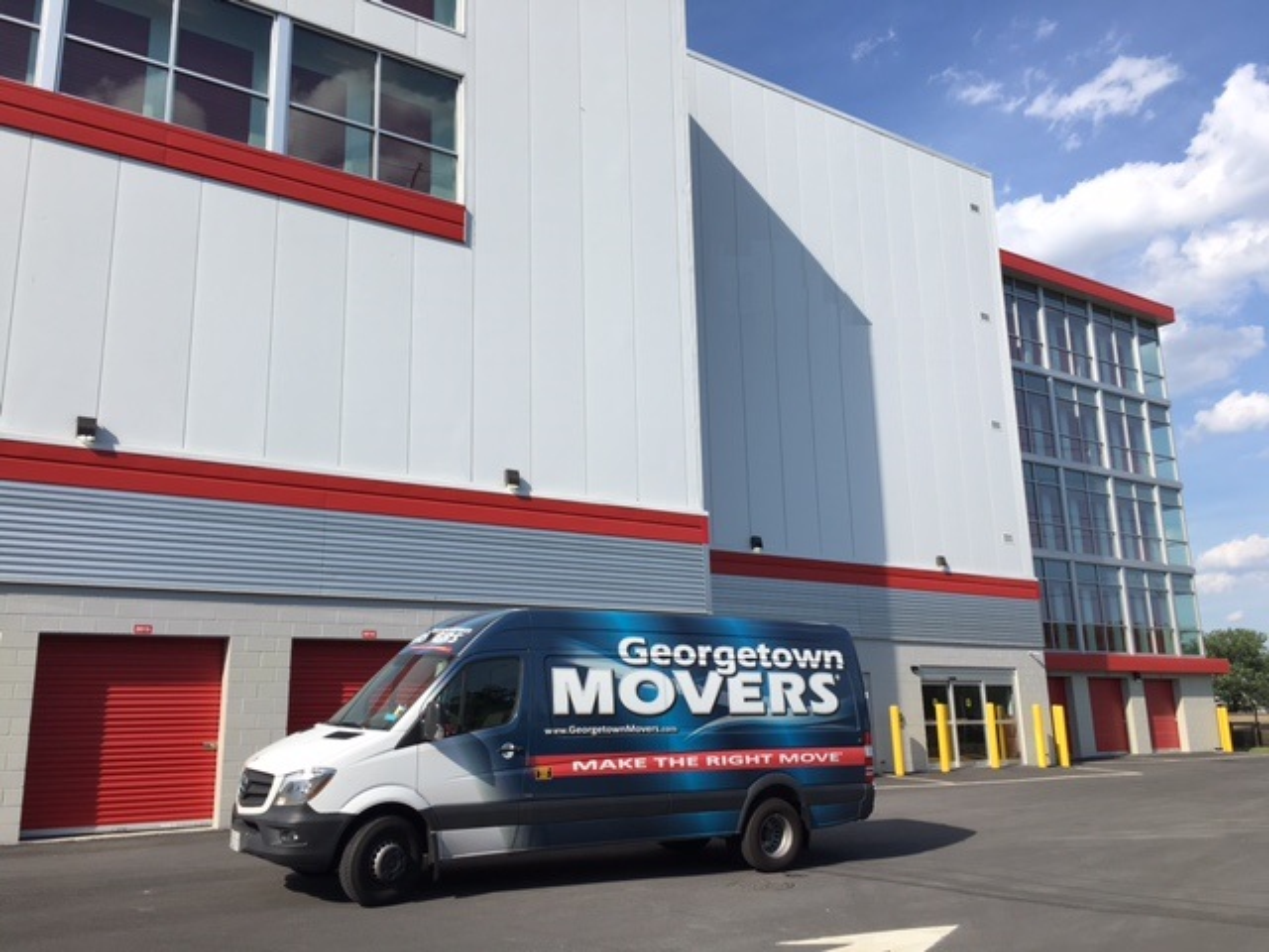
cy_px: 476
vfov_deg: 48.2
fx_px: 1063
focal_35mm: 29
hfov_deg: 61.7
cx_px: 634
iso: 25
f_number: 2.2
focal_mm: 4.15
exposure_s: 1/1326
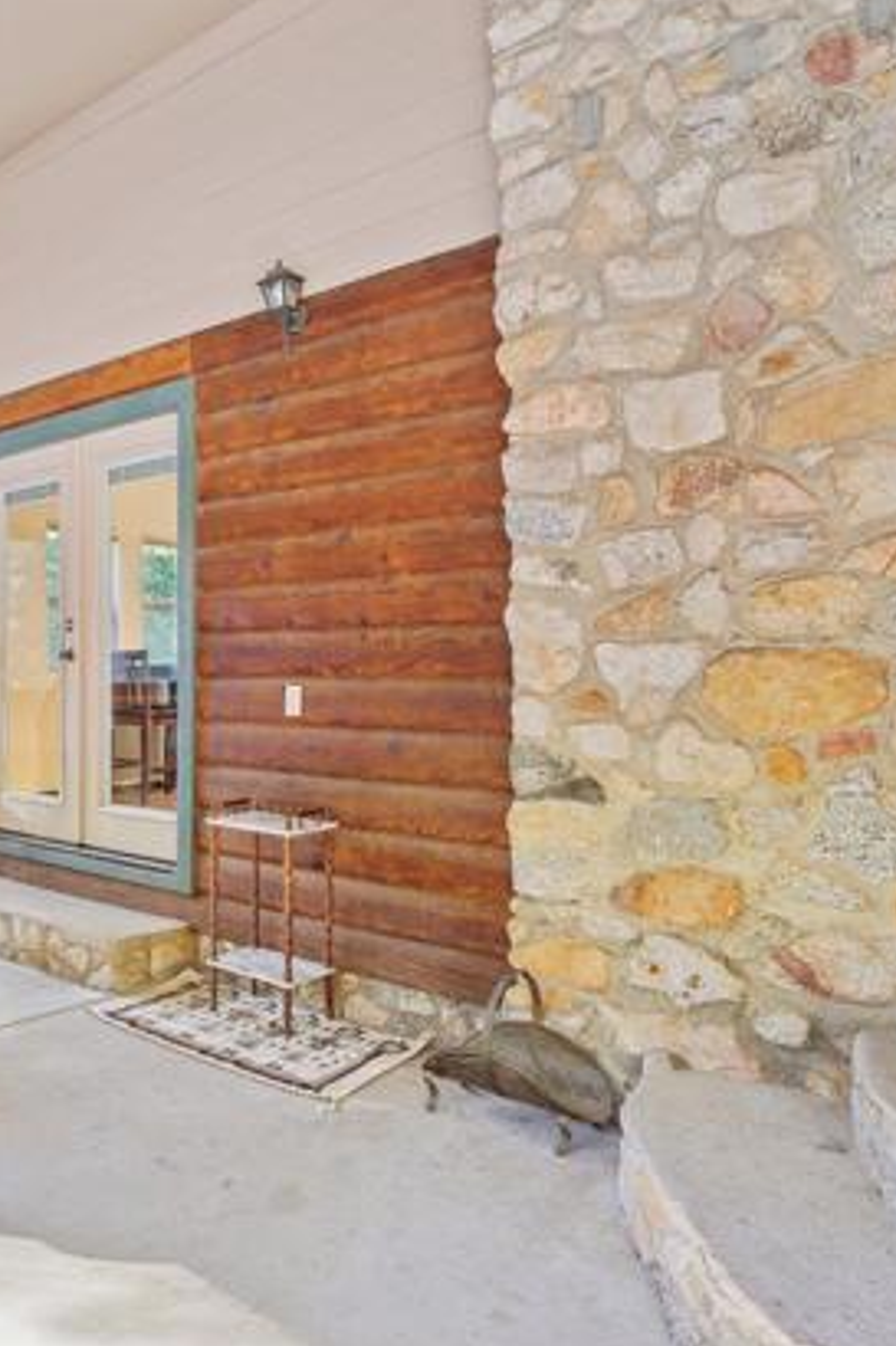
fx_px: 934
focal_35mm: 25
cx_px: 72
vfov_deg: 71.5
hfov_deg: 45.8
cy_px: 668
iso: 400
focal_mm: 16
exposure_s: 1/6
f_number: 8
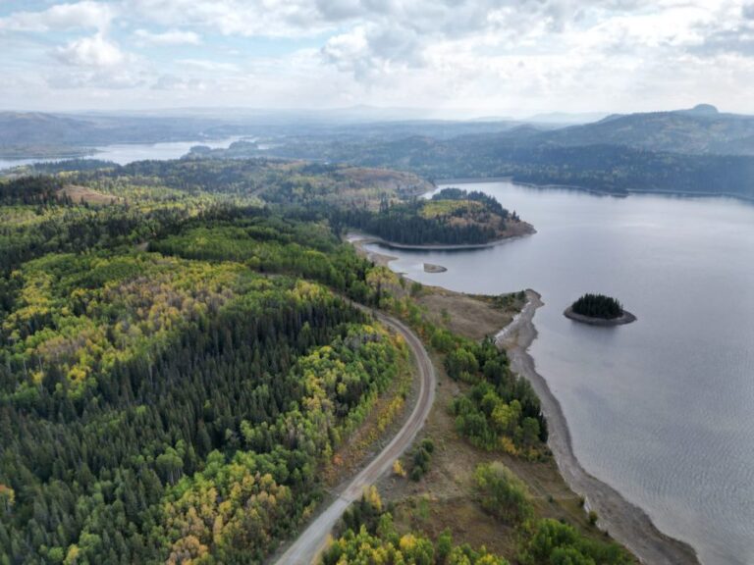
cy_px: 282
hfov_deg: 71.6
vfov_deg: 56.8
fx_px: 523
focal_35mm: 24
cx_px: 377
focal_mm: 6.72
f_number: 1.7
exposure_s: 1/1600
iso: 100
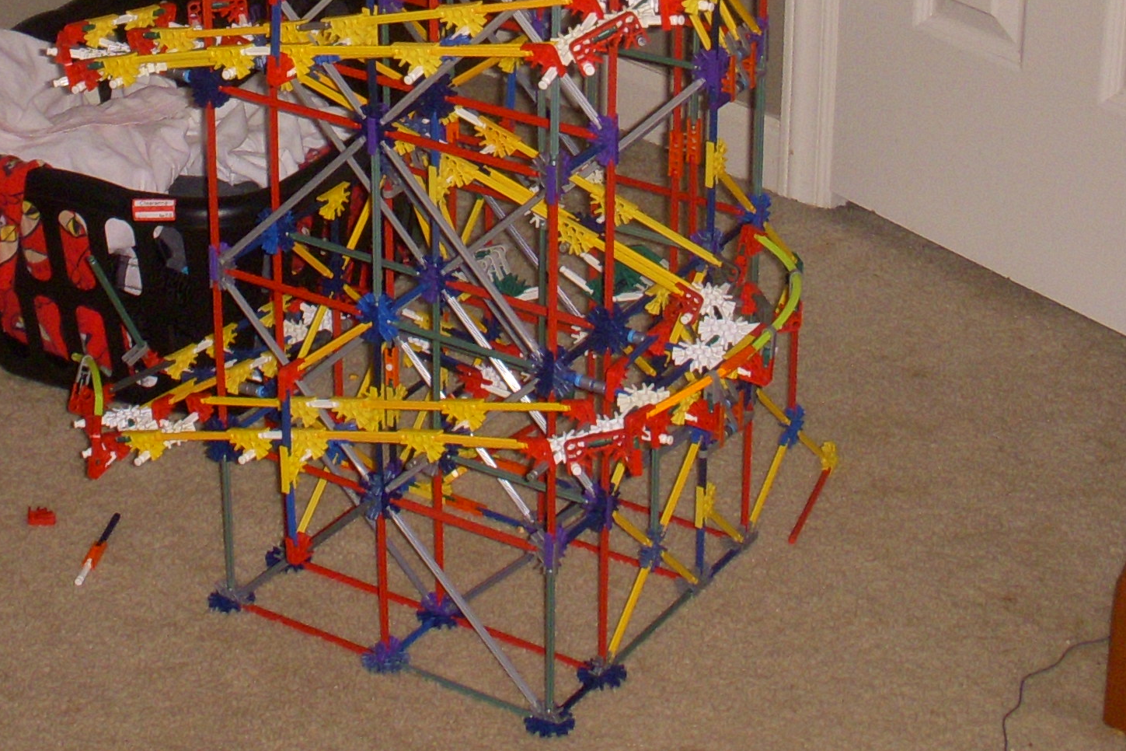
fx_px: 2784
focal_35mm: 89
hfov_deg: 22.8
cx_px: 446
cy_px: -159
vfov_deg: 14.8
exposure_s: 1/80
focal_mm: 6.3
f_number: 3.3
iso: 250
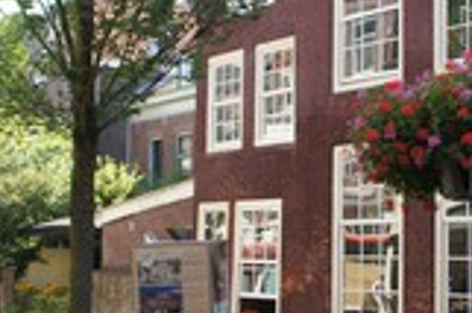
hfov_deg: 25.7
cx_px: 402
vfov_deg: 17.7
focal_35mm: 77
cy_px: 133
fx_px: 1009
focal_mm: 18
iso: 100
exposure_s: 1/100
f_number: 5
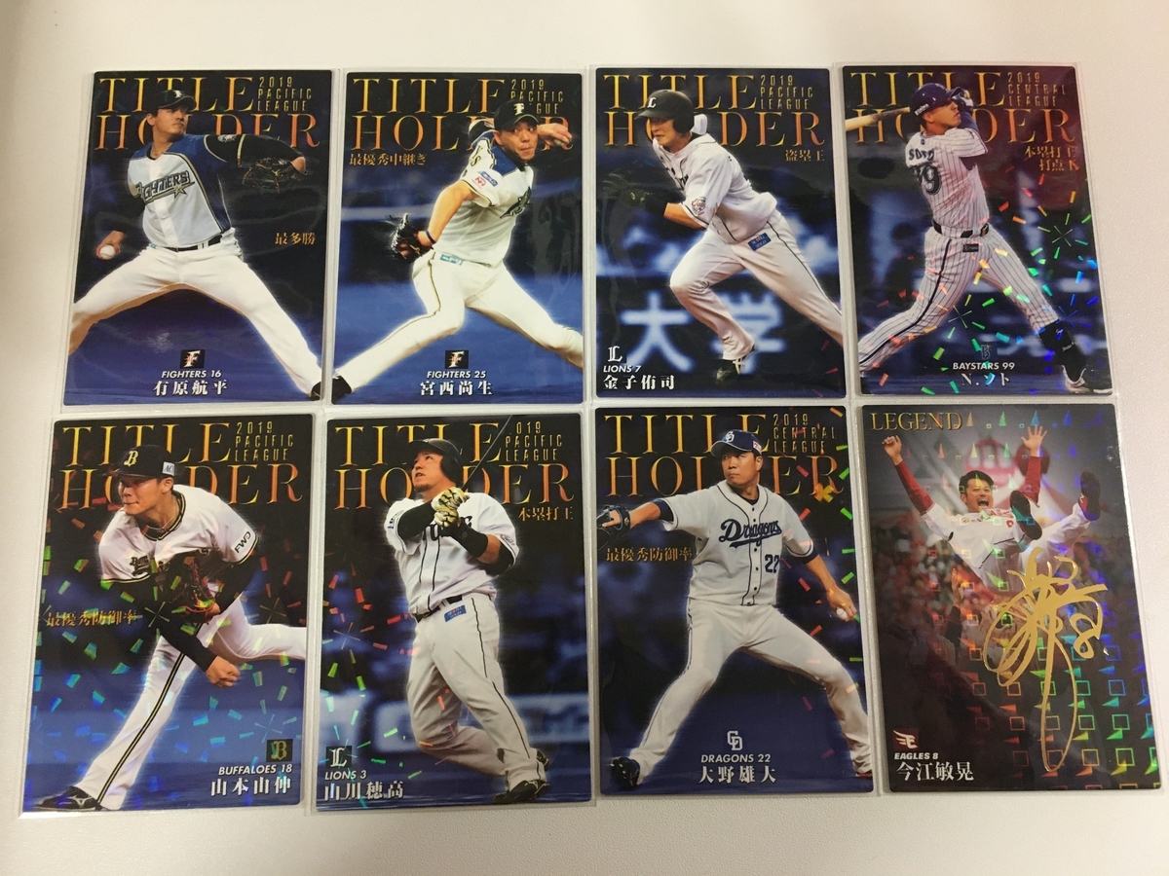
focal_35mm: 29
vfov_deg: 48.2
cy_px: 438
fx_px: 979
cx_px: 584
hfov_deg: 61.7
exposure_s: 1/30
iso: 160
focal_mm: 4.15
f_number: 2.2
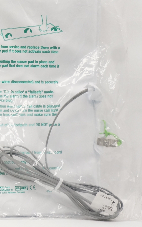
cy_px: 99
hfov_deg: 13.9
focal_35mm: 75
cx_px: -165
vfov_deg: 27.5
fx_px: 464
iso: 800
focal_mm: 18
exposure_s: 1/160
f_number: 6.3
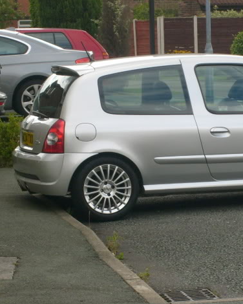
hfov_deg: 8.8
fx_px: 1582
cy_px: 181
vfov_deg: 11.0
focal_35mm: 176
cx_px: 217
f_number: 4.9
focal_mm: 17.4
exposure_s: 1/350
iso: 80
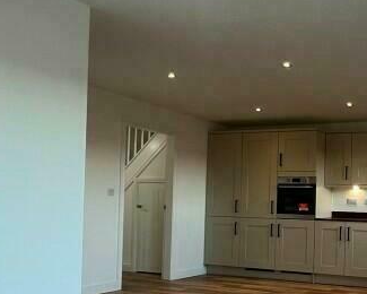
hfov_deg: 41.1
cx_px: 349
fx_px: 434
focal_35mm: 40
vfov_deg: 36.8
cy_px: 204
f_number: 1.8
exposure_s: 1/100
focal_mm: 1.57
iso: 160
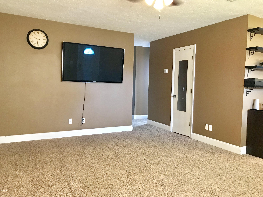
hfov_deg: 63.4
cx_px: 132
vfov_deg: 49.7
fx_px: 213
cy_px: 98
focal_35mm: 28
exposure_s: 1/13
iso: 100
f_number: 1.8
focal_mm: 3.99
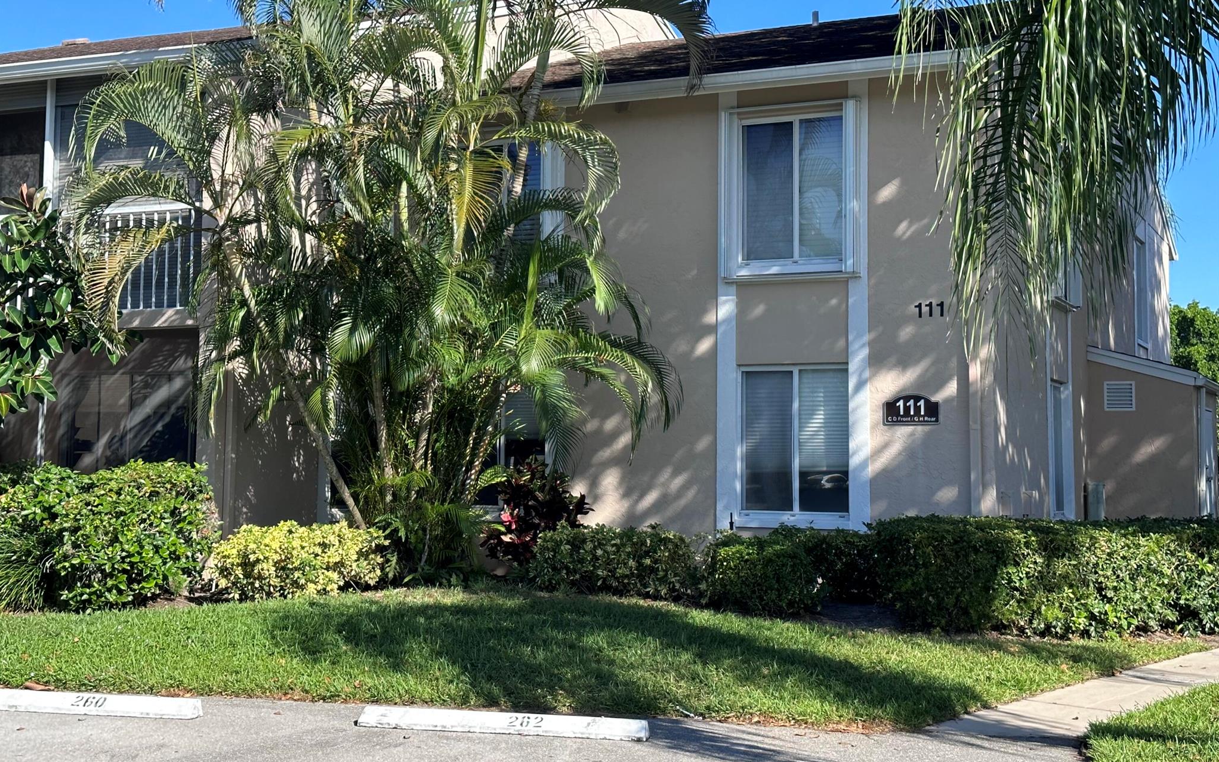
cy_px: 314
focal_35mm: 51
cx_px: 610
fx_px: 1694
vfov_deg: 25.3
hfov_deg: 39.6
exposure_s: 1/1565
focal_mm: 6.86
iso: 64
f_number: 1.78
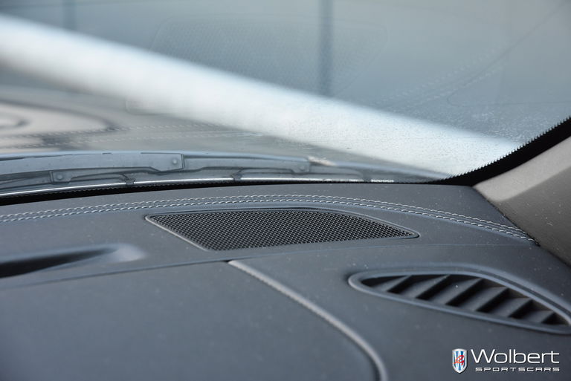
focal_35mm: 93
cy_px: 190
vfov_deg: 14.7
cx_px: 286
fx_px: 1476
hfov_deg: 21.9
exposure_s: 1/320
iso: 800
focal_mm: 62
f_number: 4.5
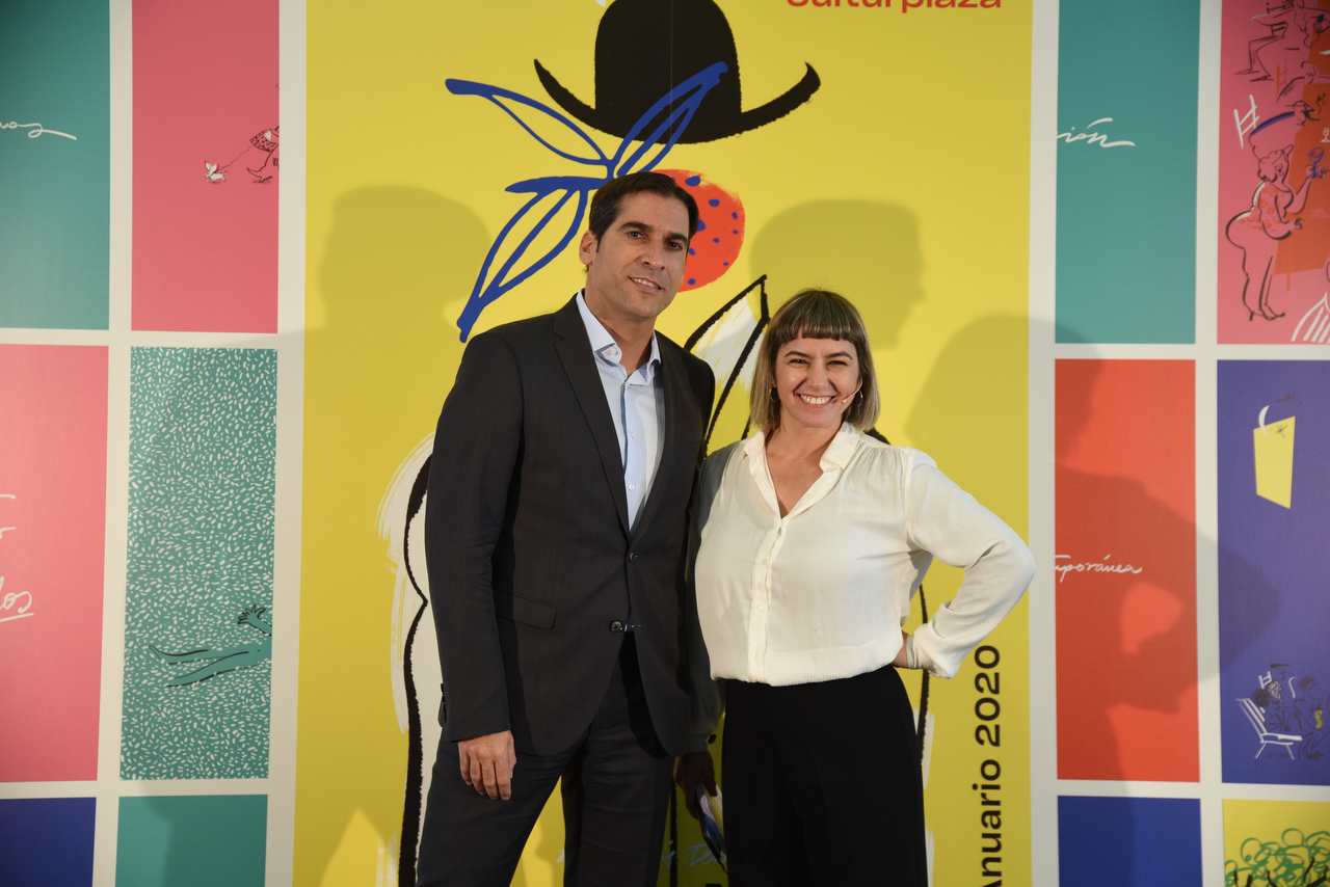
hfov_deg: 32.4
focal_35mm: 62
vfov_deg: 21.9
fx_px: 2291
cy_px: 444
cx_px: 665
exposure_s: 1/80
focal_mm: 62
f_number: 4
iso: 640
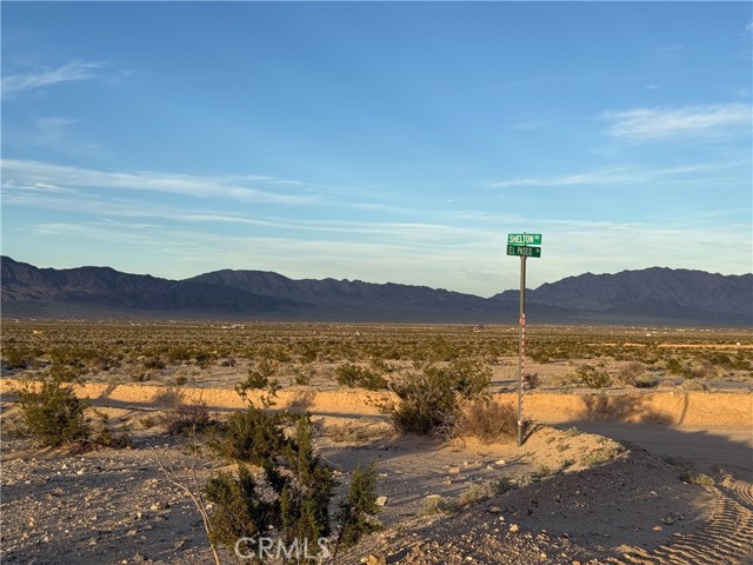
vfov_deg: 30.3
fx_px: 1044
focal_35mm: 48
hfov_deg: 39.7
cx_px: 376
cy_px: 282
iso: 64
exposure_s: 1/2762
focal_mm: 6.76
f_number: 1.78
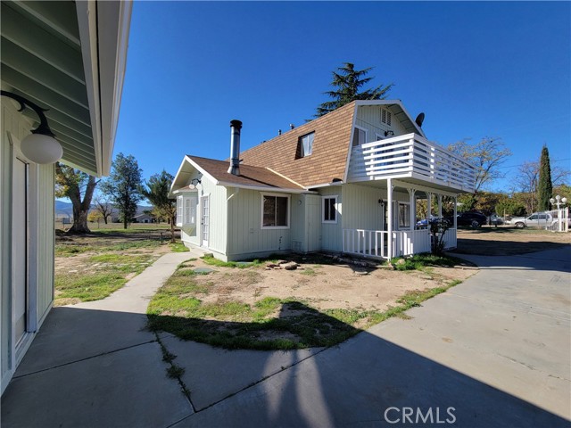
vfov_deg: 89.9
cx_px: 286
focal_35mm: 13
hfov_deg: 106.2
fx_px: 214
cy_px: 214
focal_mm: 2.2
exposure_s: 1/1096
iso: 50
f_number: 2.2
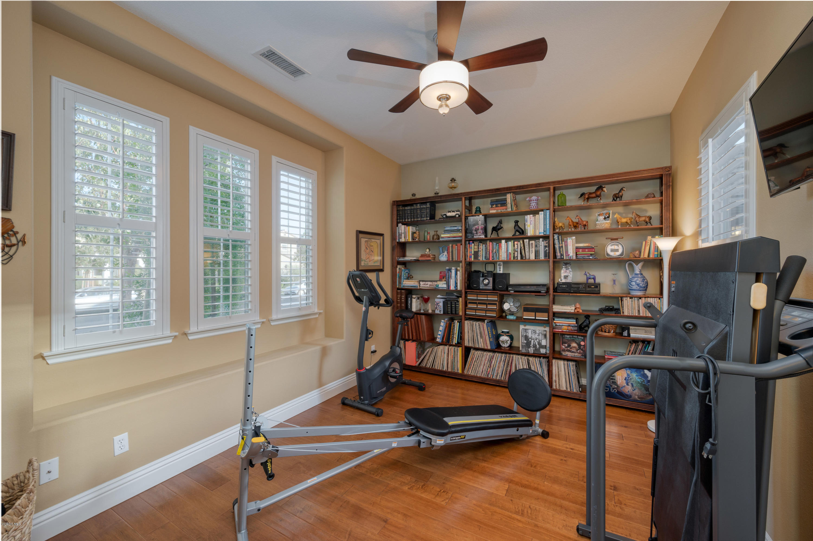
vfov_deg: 81.1
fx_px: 316
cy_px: 270
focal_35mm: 14
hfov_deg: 104.3
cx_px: 406
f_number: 8
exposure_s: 1/3.33
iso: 400
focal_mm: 14
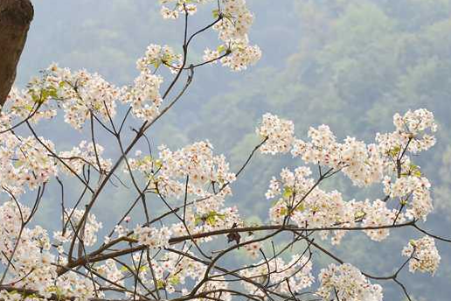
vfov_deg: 7.8
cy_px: 248
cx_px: 307
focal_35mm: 175
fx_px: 2192
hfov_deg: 11.7
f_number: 7.1
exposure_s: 1/250
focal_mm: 105
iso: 100
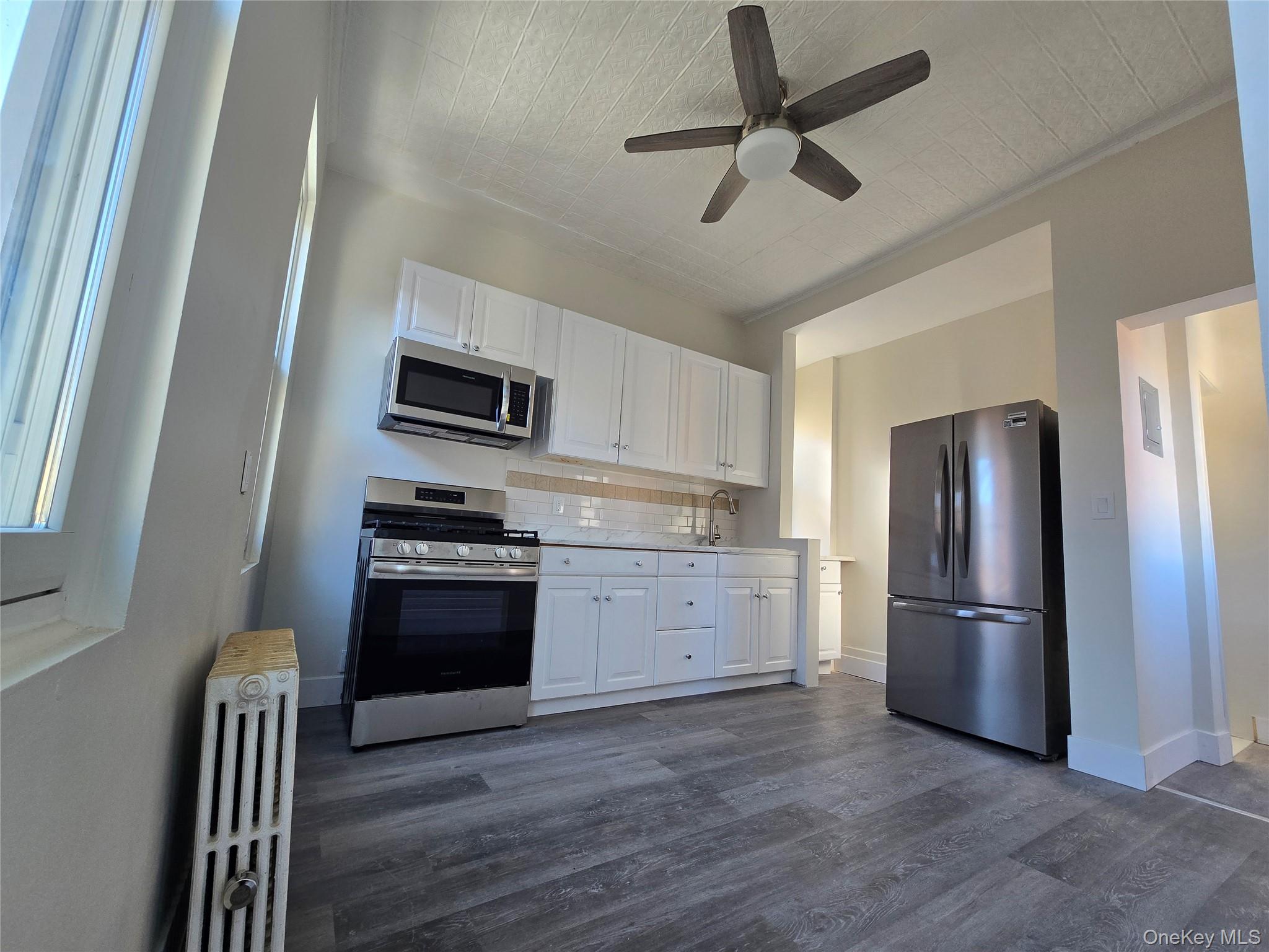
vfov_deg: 89.9
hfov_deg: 106.2
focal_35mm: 13
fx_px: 477
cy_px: 476
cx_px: 634
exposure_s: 1/60
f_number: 2.2
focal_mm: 2.2
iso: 100
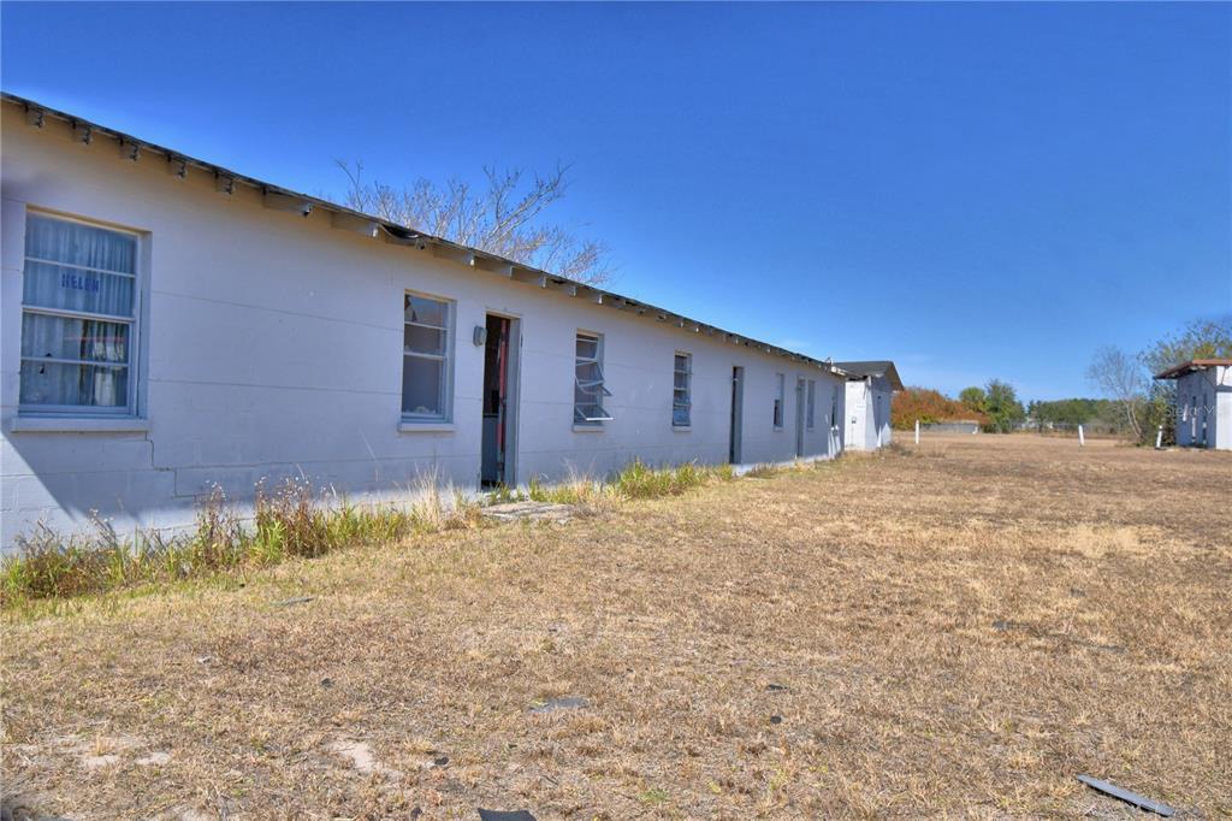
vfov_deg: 43.6
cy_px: 410
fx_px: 1026
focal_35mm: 30
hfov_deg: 61.9
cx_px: 616
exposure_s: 1/1250
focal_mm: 20
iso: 100
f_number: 5.6
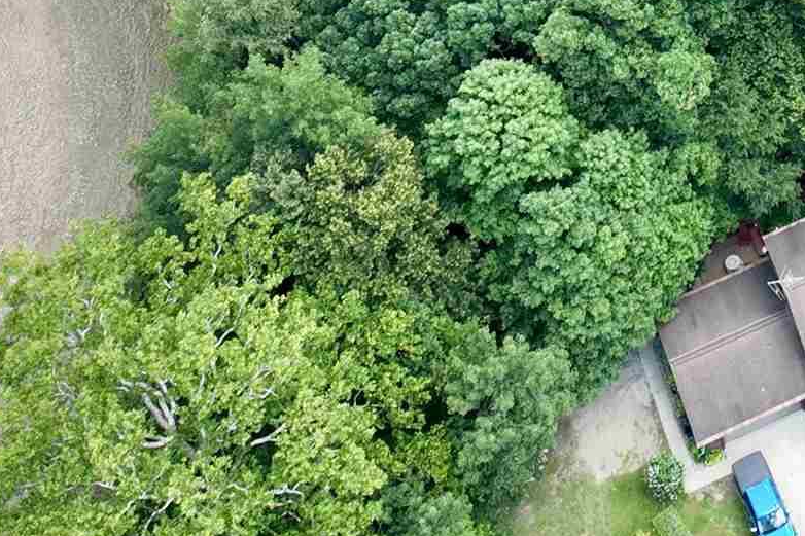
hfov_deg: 18.8
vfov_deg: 12.1
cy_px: -590
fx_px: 2191
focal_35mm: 98
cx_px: 1139
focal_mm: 12.29
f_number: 2.8
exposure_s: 1/320
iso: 100
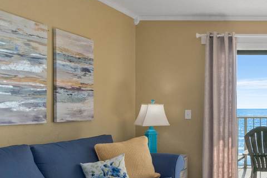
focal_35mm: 40
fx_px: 297
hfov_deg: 38.7
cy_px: 105
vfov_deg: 33.3
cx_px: 303
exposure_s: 1/50
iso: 400
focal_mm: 10
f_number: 9
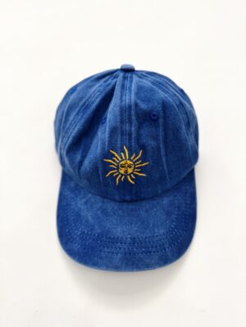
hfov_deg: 56.8
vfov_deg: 71.6
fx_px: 227
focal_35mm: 24
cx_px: 123
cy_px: 164
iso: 100
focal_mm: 6.76
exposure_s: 1/120
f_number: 1.78
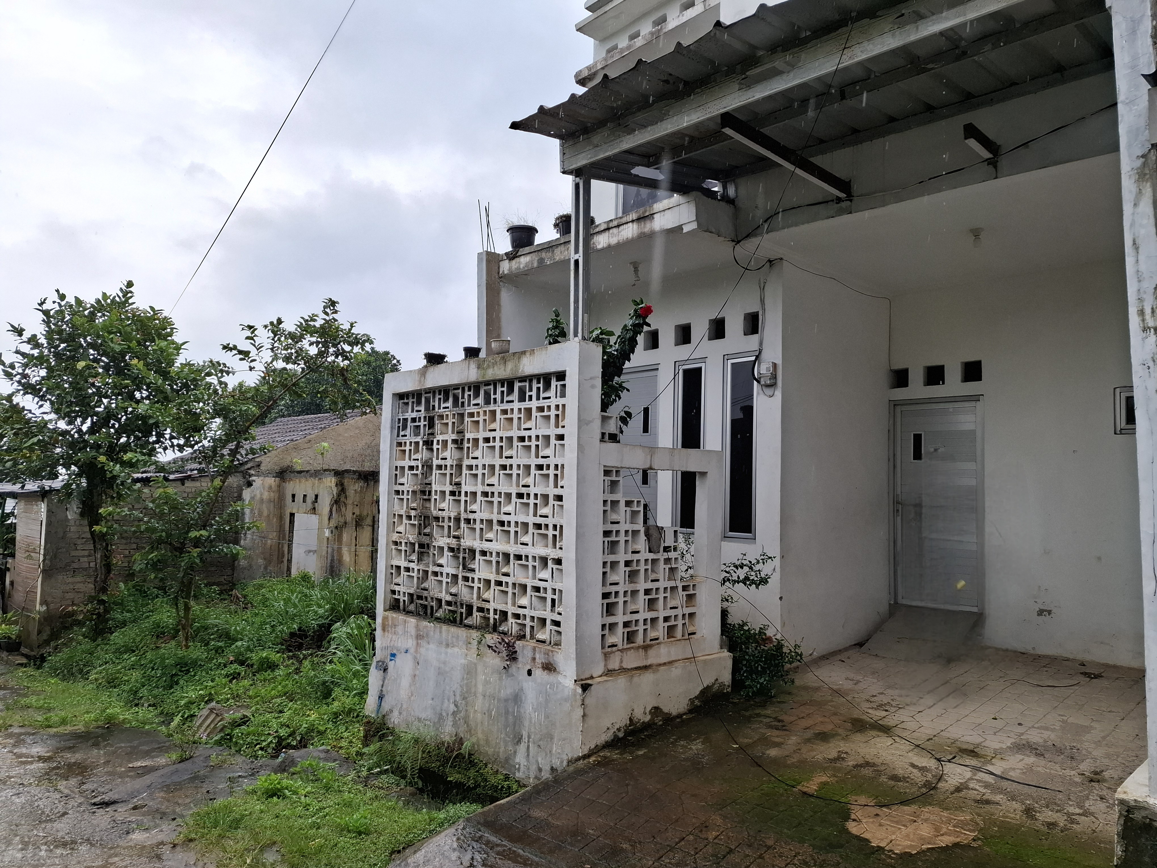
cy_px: 434
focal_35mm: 23
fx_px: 769
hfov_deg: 73.9
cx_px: 578
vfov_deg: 58.9
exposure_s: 1/435
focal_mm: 5.54
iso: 50
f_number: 1.8
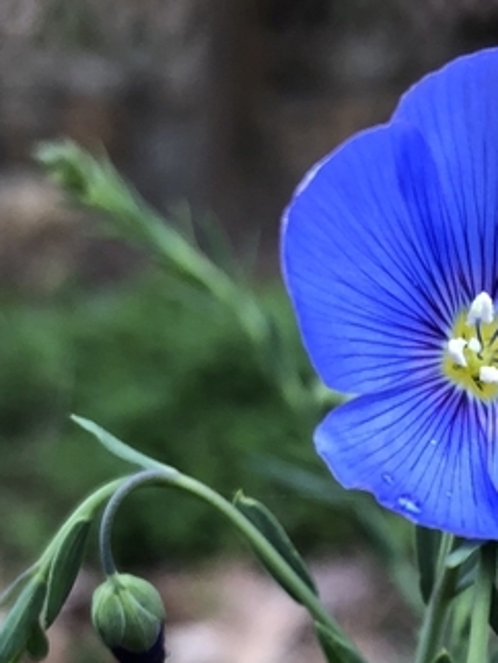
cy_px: 663
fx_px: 1705
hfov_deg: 16.4
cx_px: 436
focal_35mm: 89
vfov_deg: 21.2
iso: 40
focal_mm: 3.99
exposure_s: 1/120
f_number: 1.8
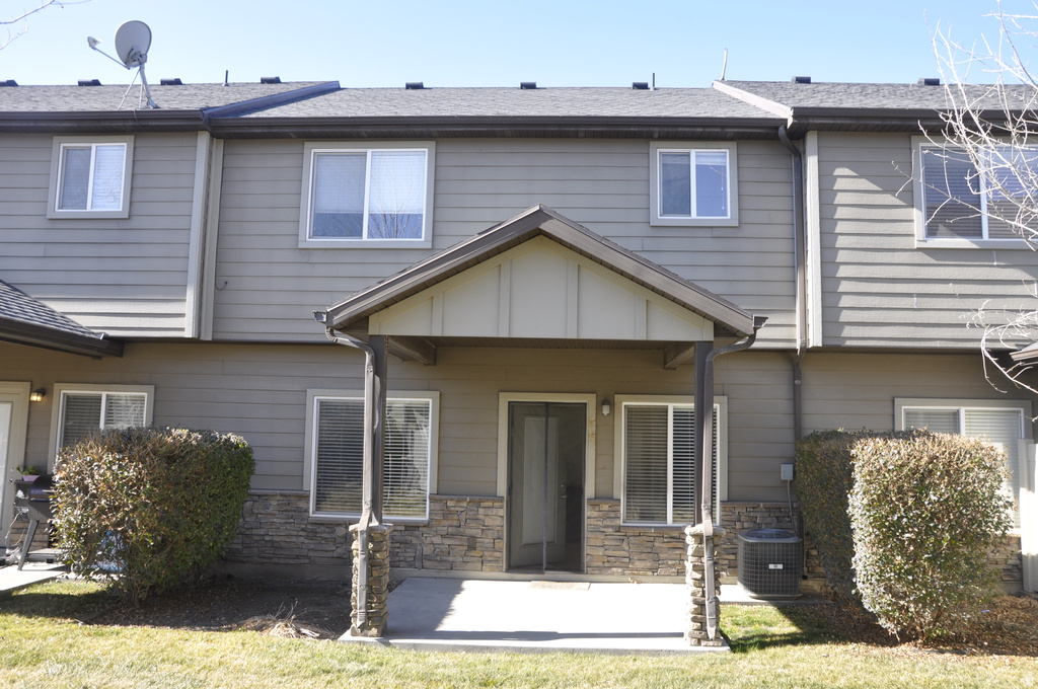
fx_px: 778
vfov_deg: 47.8
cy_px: 344
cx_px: 519
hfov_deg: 67.4
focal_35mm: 27
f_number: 9
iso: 200
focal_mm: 18
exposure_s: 1/80
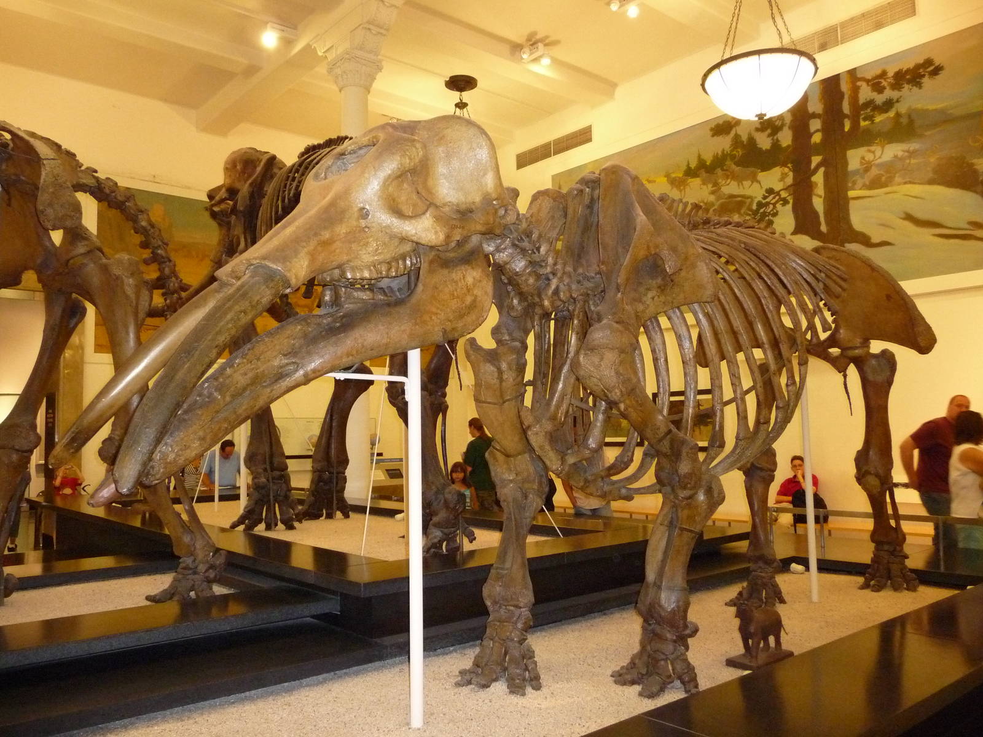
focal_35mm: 28
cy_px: 368
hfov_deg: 63.4
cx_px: 492
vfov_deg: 49.7
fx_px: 795
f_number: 3.3
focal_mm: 4.7
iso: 640
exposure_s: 1/30
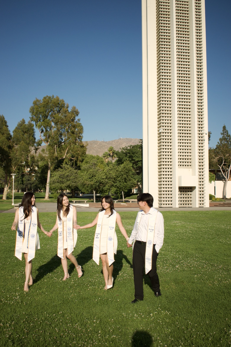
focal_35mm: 39
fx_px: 376
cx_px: 116
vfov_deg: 49.6
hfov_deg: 34.2
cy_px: 174
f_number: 4
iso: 400
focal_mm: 26
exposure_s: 1/4000
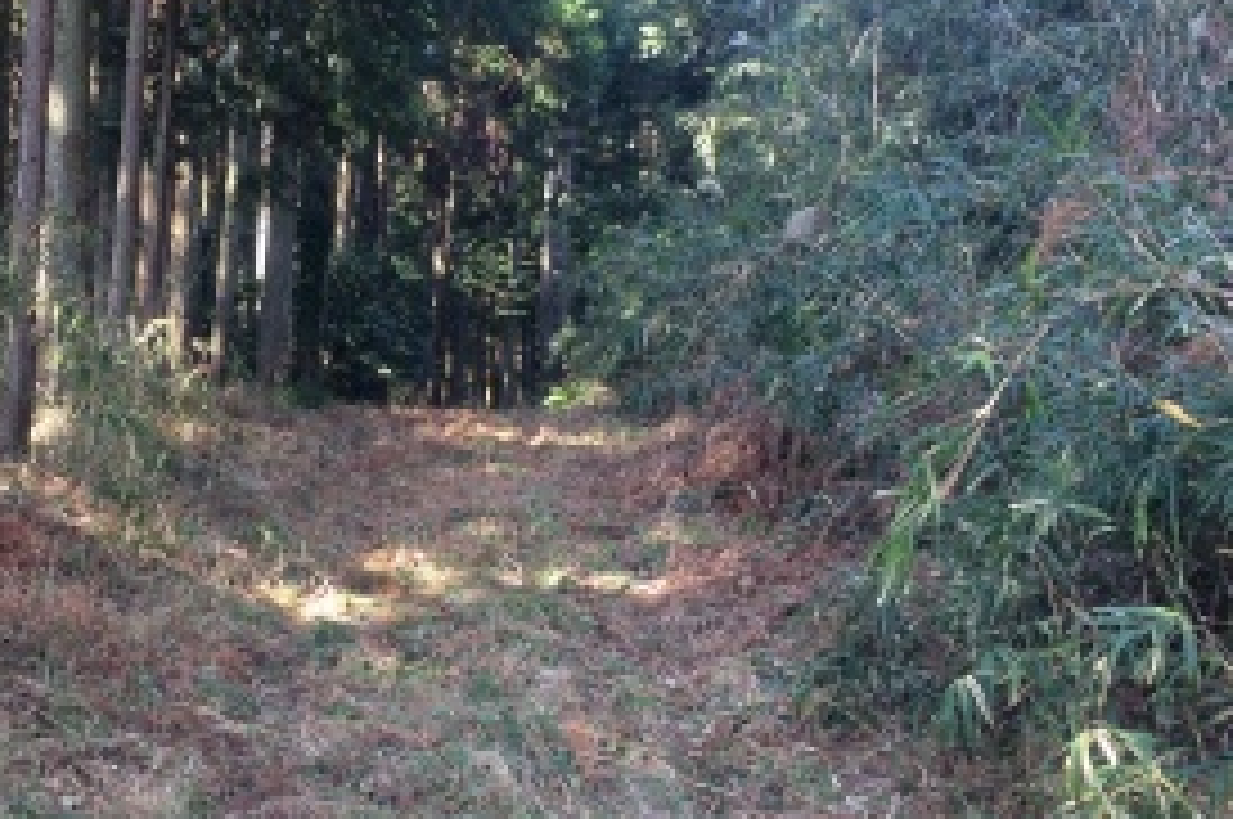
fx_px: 1950
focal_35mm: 57
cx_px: 216
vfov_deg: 23.7
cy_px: 416
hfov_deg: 33.9
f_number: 2.2
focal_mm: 4.12
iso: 40
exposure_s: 1/60
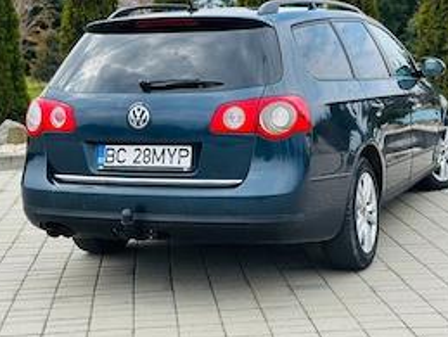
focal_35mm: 74
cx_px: 232
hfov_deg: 26.3
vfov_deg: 19.8
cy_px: 83
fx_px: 959
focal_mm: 6.86
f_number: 1.78
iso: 100
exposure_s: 1/1848
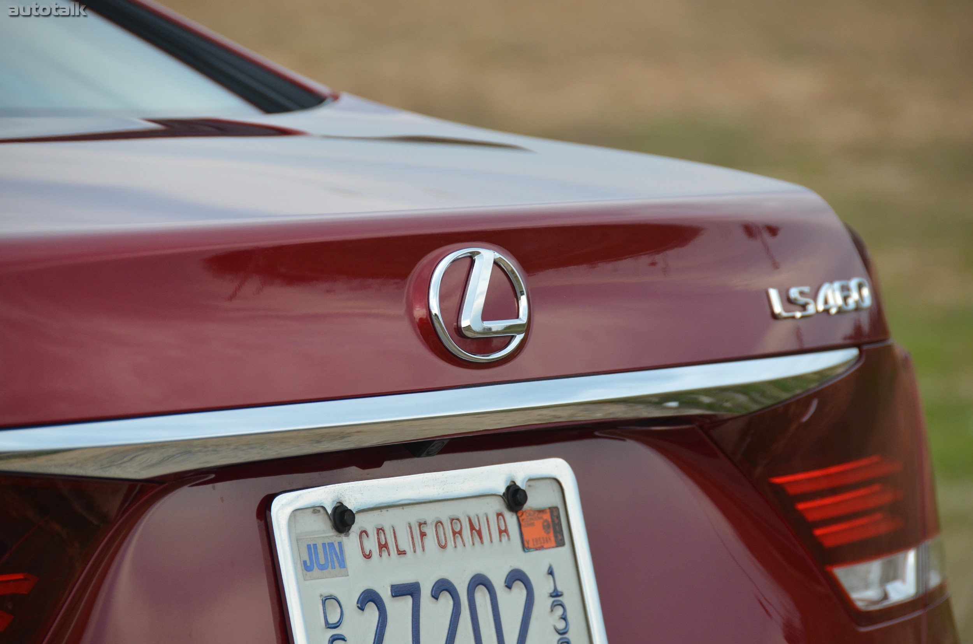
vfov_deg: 4.6
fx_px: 8092
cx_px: 486
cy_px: 322
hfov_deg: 6.9
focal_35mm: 300
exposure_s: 1/1000
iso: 640
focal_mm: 200
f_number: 5.6
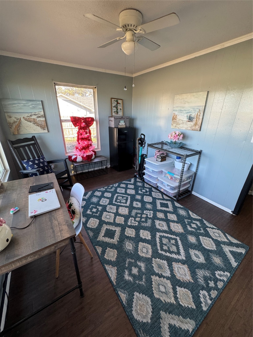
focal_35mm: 14
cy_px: 168
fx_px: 136
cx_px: 126
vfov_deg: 102.1
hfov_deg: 85.7
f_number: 2.2
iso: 200
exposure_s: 1/120
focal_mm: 2.22
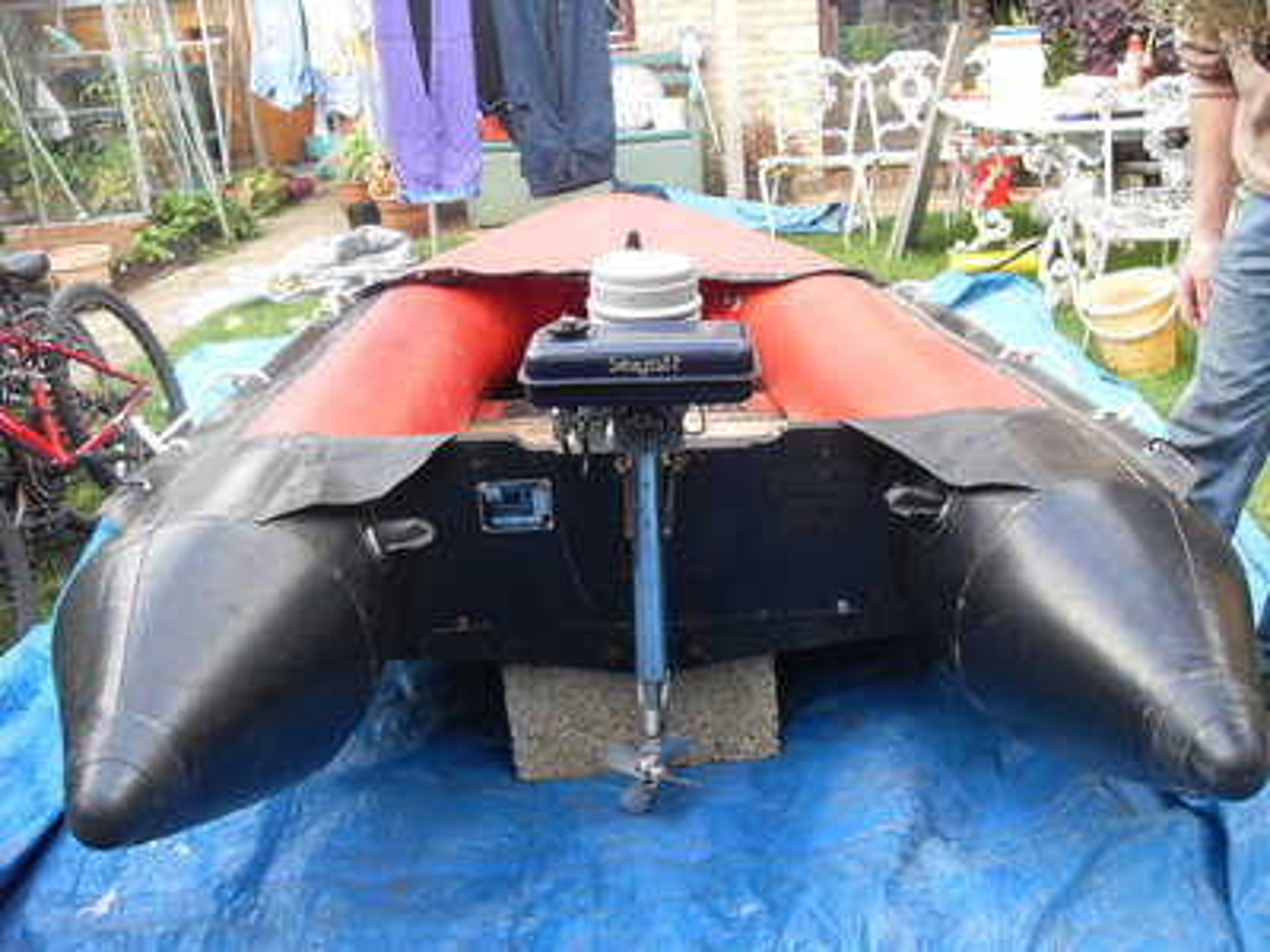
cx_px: 635
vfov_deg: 41.8
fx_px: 1247
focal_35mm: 34
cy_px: 476
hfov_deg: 54.0
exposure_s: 1/90
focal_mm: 6.3
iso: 100
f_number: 2.8
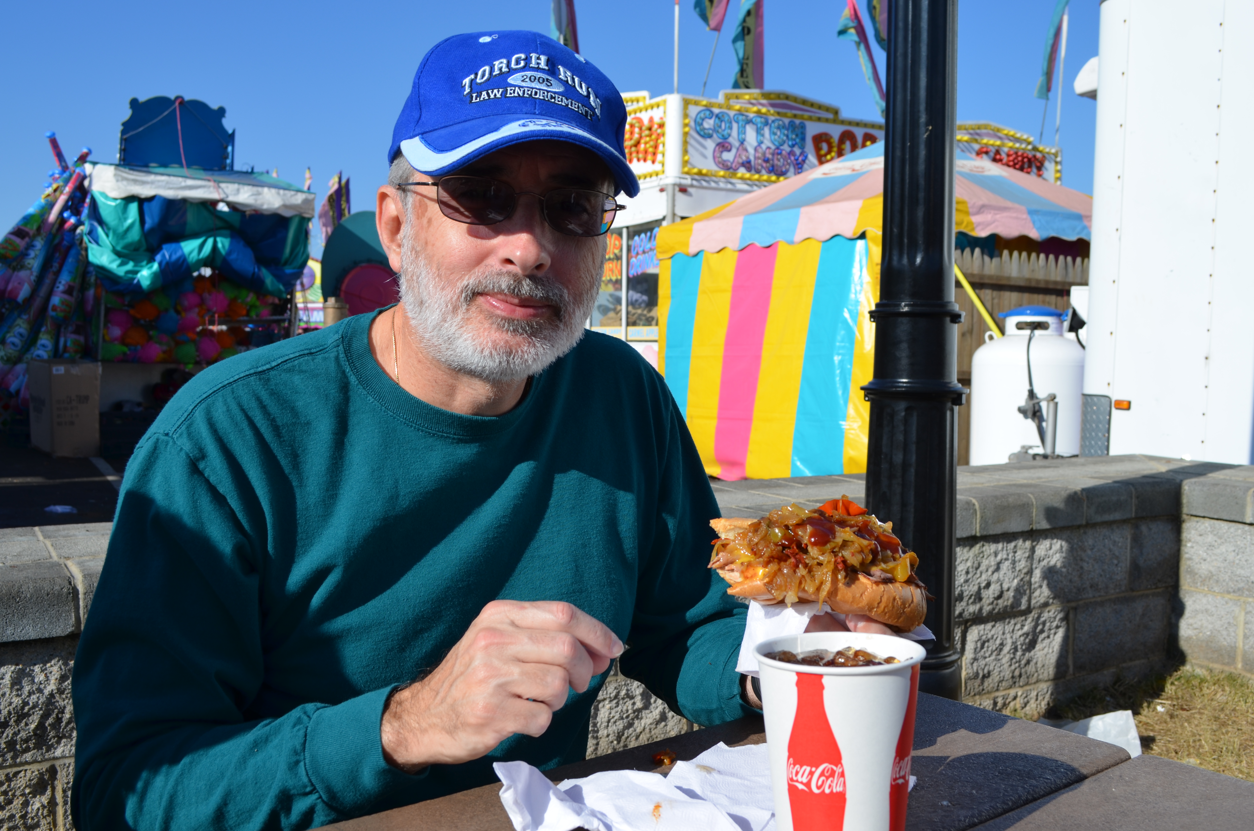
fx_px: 1251
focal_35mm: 36
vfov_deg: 36.7
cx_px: 627
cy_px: 416
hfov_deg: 53.2
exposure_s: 1/320
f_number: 9
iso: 100
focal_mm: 24
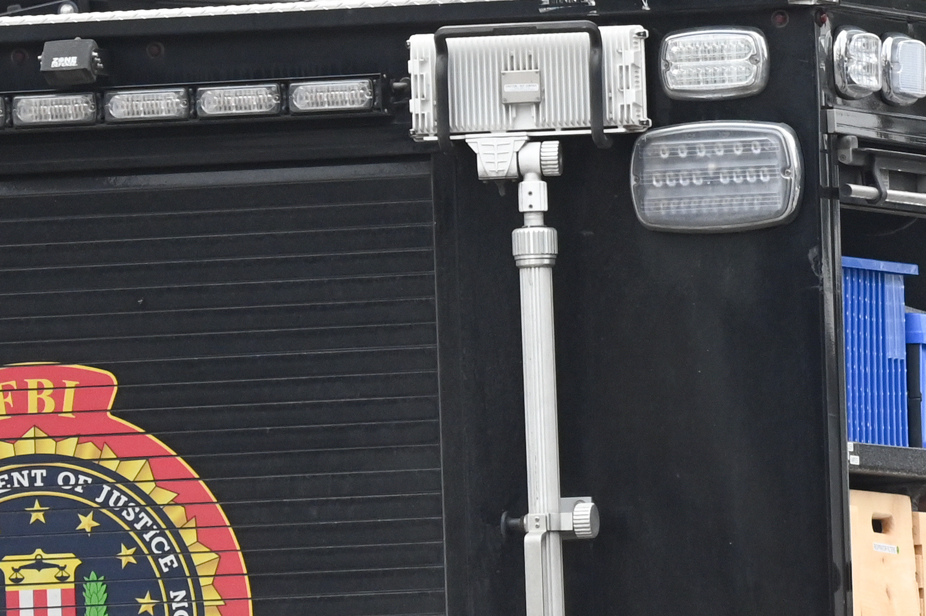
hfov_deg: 1.8
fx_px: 30052
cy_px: 373
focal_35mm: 1169
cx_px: 1156
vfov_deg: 1.2
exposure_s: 1/1000
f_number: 4.5
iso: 1000
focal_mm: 300
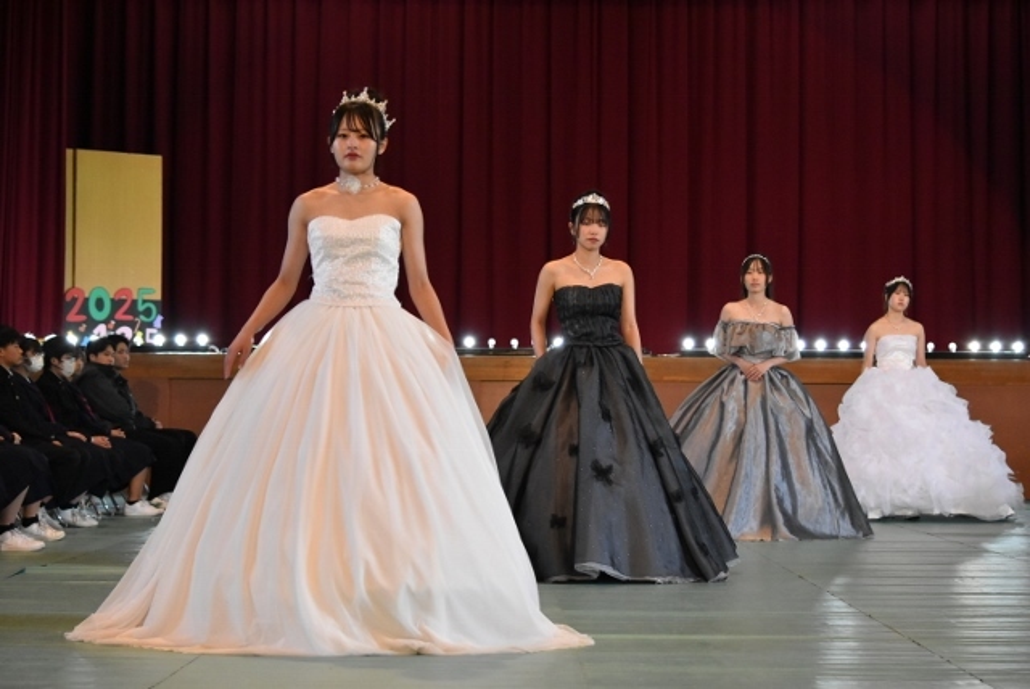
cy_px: 344
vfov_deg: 16.6
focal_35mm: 82
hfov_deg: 24.6
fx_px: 2363
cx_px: 515
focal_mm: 55
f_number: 4.5
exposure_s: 1/200
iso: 3200
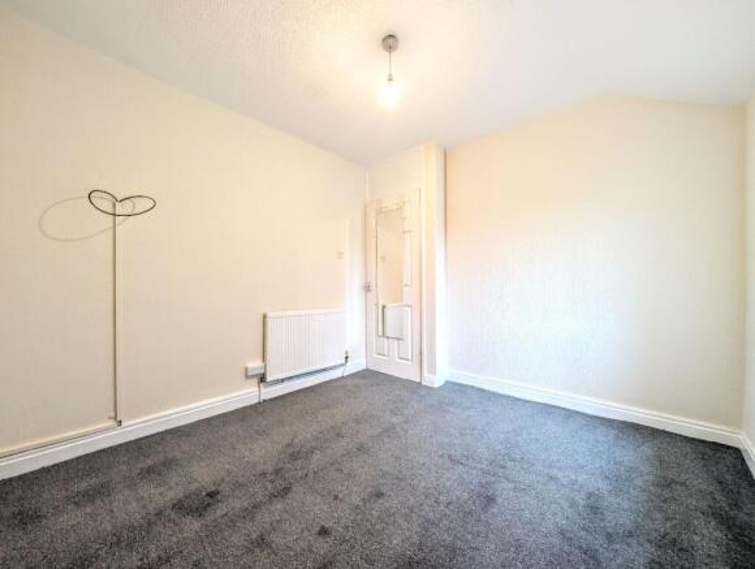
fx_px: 262
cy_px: 284
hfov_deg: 110.4
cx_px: 378
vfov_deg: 94.7
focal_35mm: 12
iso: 113
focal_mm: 2.02
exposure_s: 1/15
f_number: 1.7
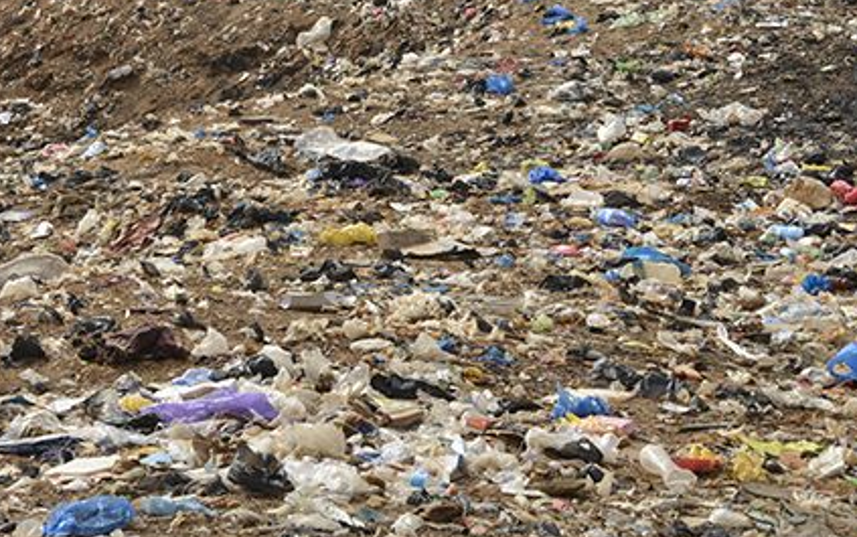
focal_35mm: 106
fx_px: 2477
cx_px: 269
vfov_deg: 12.3
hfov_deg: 19.5
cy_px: 63
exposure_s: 1/250
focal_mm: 55
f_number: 19
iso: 500
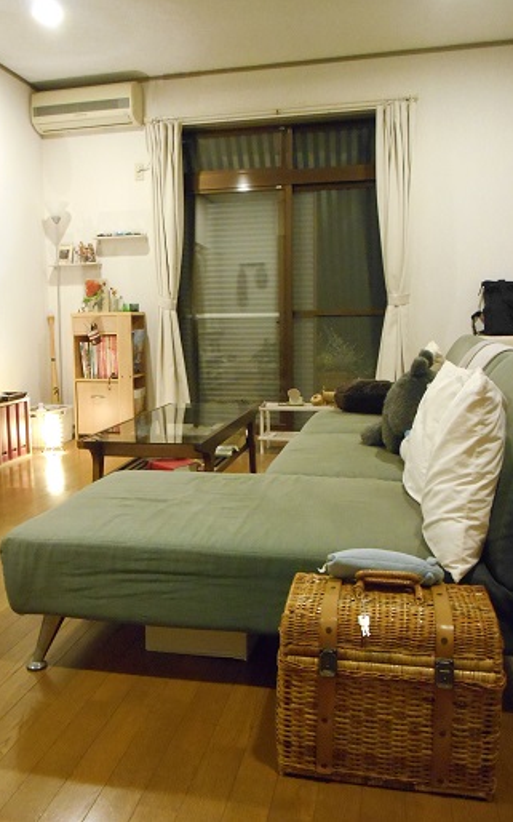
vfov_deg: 58.2
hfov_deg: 38.2
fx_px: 739
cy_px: 411
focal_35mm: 33
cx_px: 213
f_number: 3.6
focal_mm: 5.5
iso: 800
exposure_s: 1/5
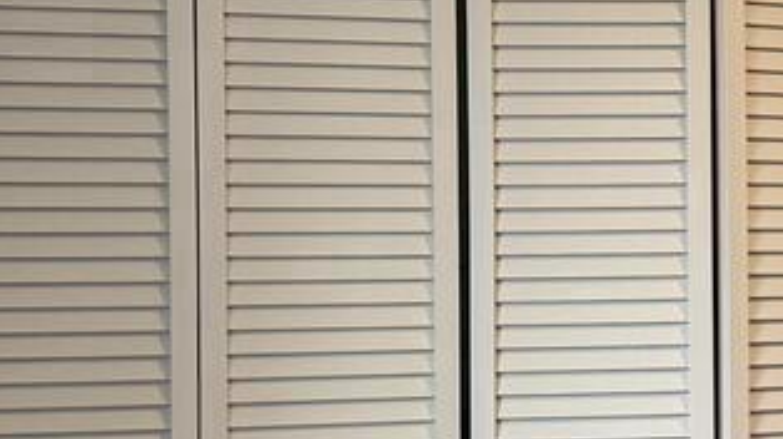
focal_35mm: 120
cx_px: 1090
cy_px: 239
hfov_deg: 16.6
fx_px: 2489
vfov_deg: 10.1
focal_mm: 6.76
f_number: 1.78
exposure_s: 1/120
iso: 125
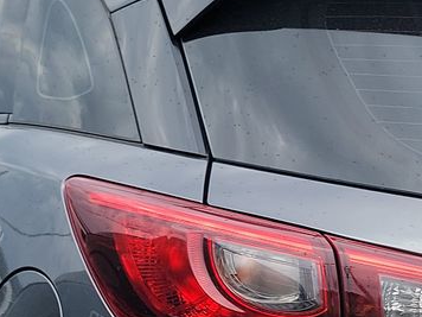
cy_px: 427
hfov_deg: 18.1
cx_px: 318
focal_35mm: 108
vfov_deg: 13.2
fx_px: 1317
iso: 52
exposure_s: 1/119
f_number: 1.8
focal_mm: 6.7
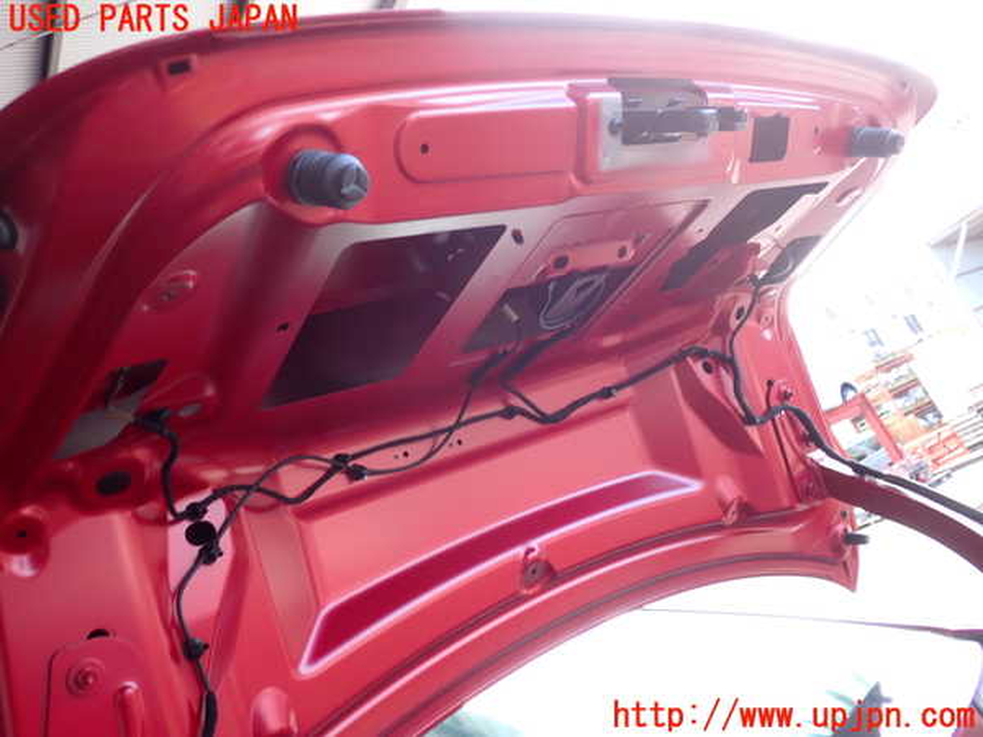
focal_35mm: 30
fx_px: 852
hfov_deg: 60.0
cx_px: 492
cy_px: 368
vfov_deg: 46.8
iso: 125
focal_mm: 5.4
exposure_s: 1/60
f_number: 2.3
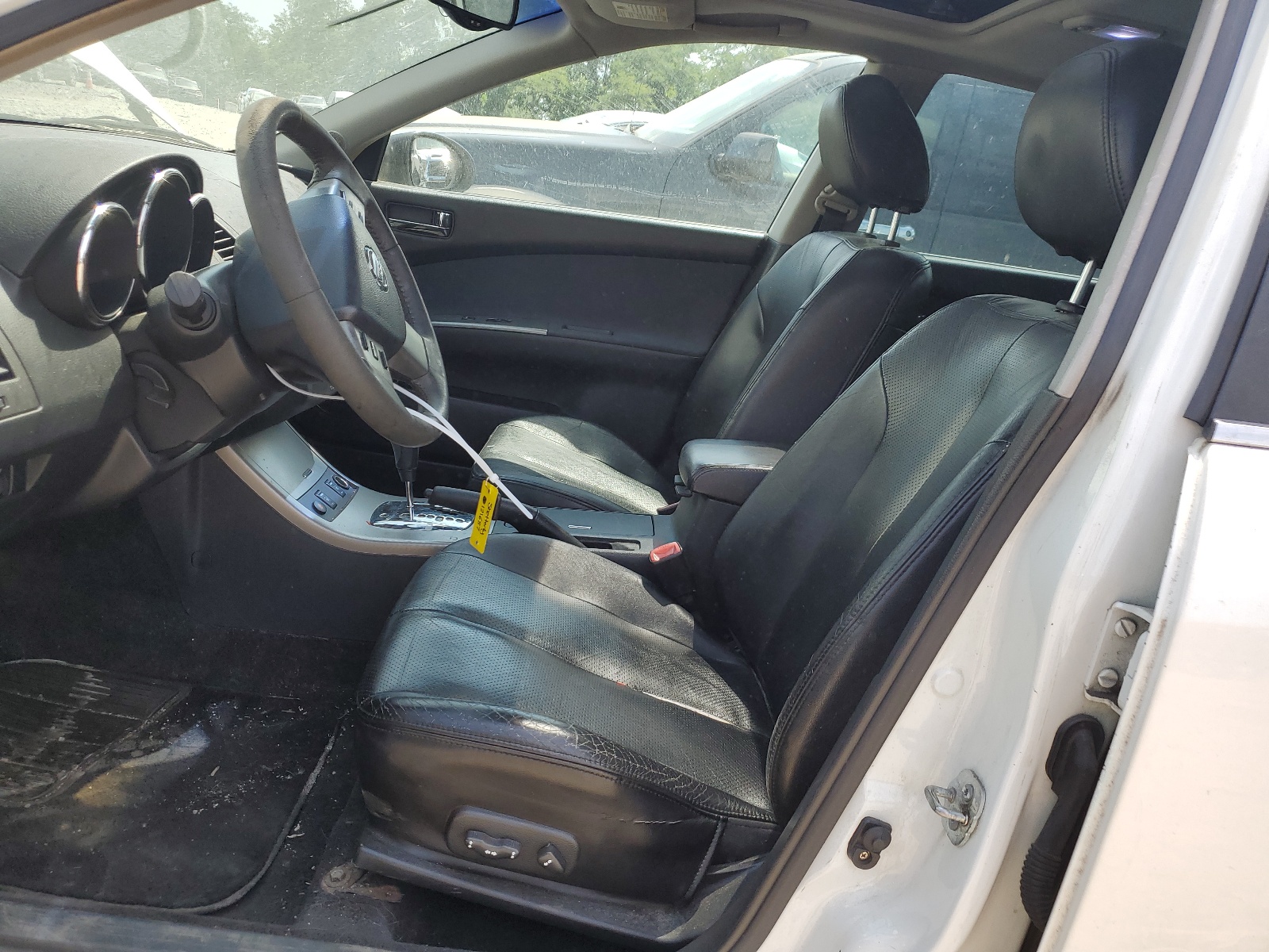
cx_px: 634
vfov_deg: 53.1
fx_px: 953
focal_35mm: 26
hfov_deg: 67.3
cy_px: 476
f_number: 1.5
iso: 50
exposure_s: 1/909
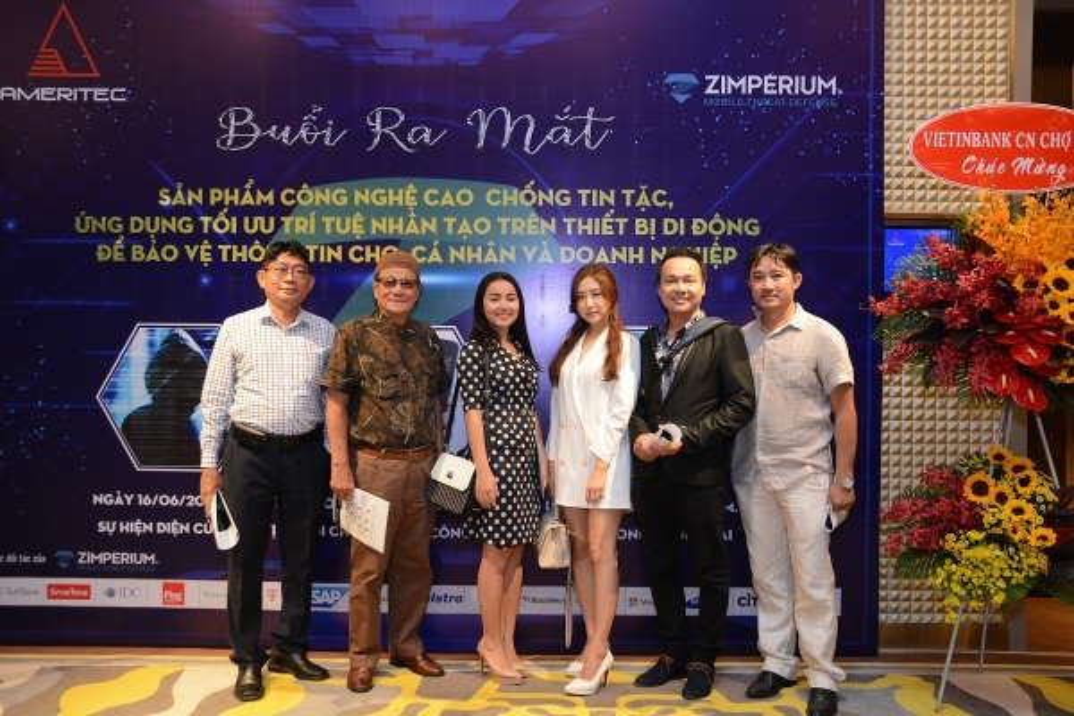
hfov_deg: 61.9
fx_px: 895
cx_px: 537
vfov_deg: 43.6
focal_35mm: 30
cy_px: 358
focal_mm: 20
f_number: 4.5
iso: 1000
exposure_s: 1/80
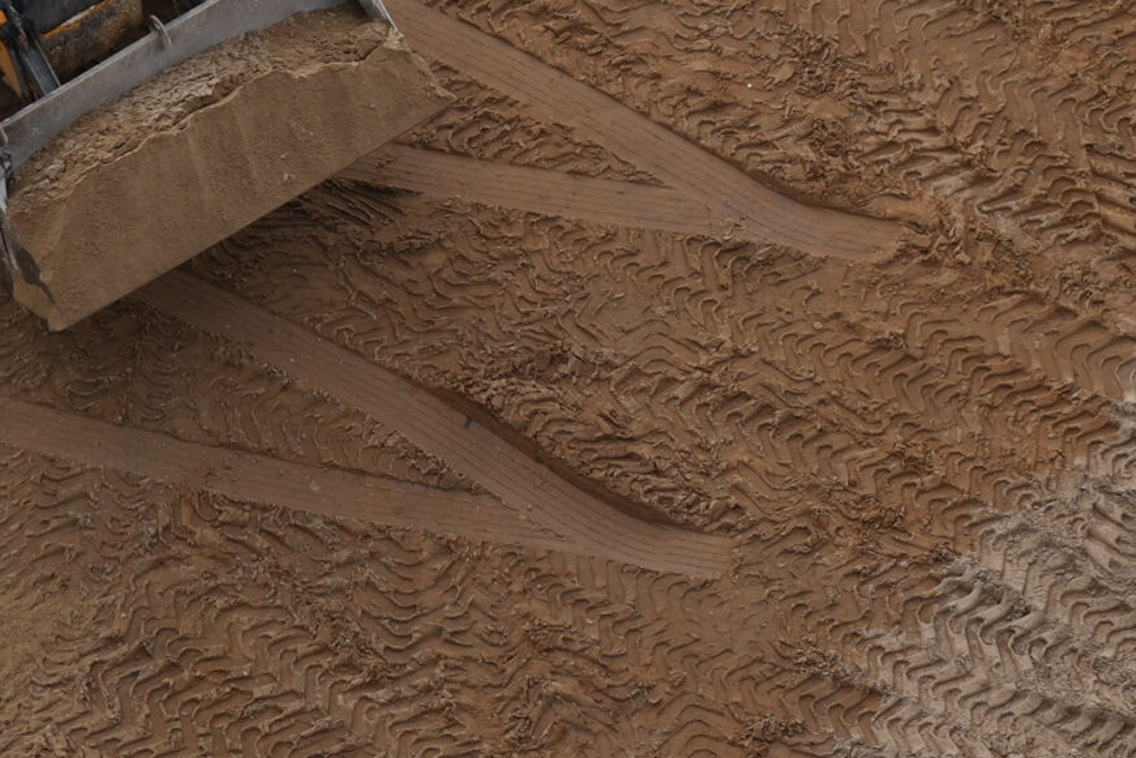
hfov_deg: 4.0
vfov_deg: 2.6
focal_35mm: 520
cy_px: -264
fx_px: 16411
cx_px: 468
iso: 50
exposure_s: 1/400
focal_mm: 118
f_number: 2.8
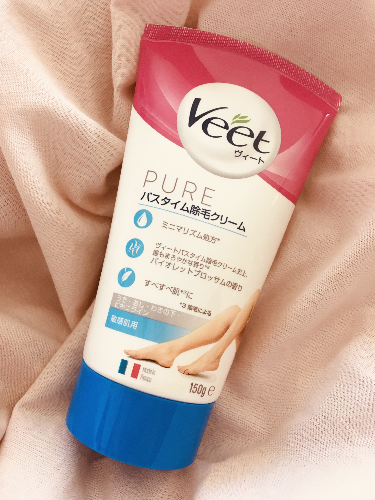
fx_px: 419
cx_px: 188
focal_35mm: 29
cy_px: 250
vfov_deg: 61.7
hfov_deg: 48.2
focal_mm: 4.15
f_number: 2.2
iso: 25
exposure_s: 1/30
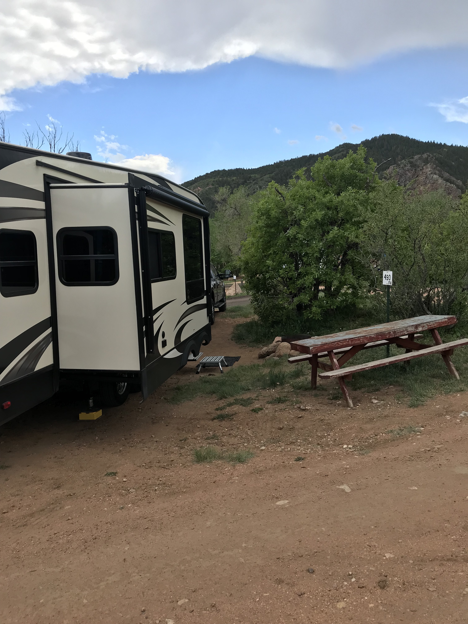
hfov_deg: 49.7
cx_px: 234
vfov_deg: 63.4
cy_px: 312
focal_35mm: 28
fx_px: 505
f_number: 1.8
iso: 20
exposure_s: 1/1277
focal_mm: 3.99
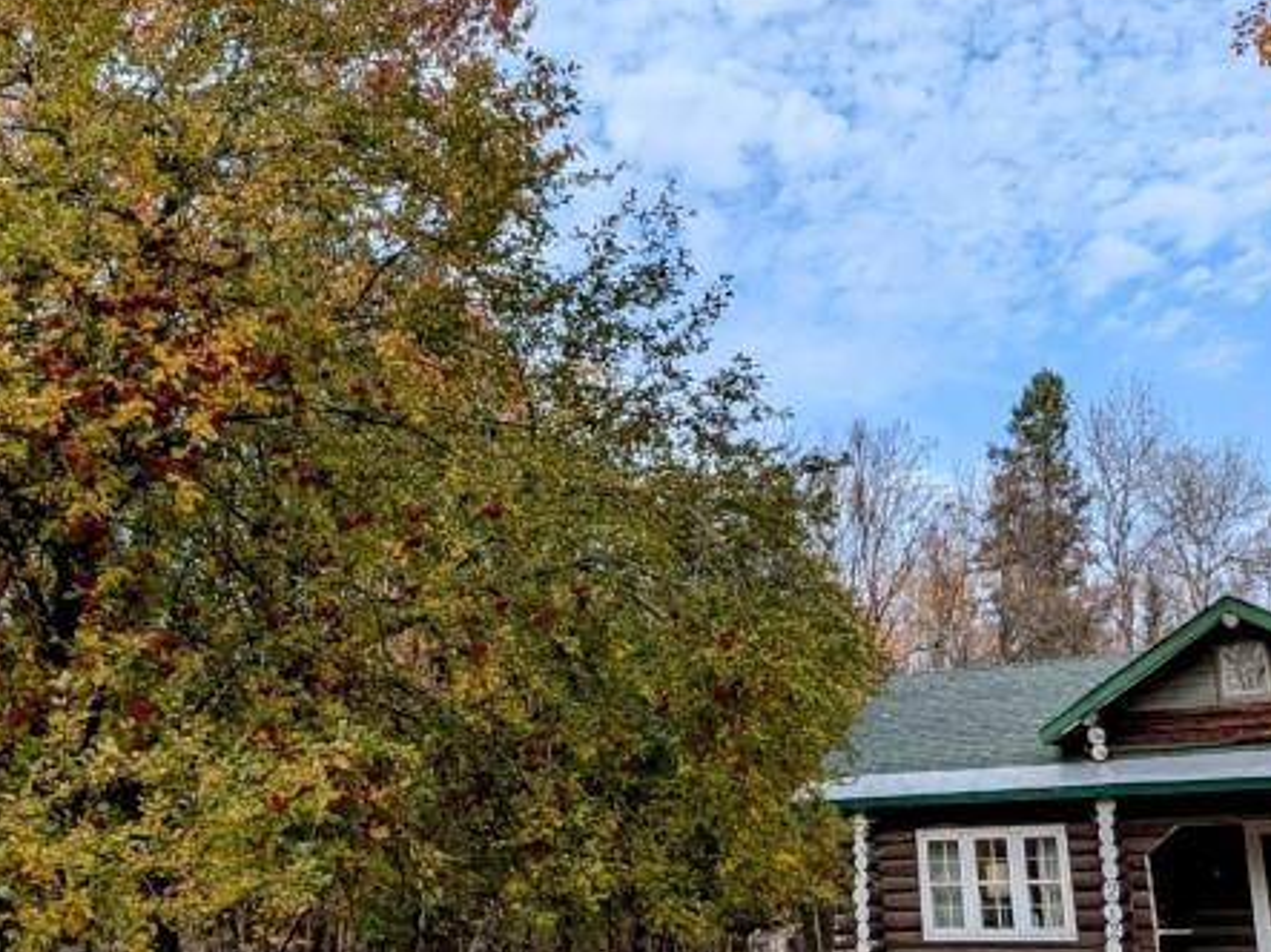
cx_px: 577
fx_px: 1358
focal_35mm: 37
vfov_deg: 38.6
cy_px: 551
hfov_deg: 50.1
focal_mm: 2.35
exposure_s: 1/921
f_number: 2.2
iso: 42
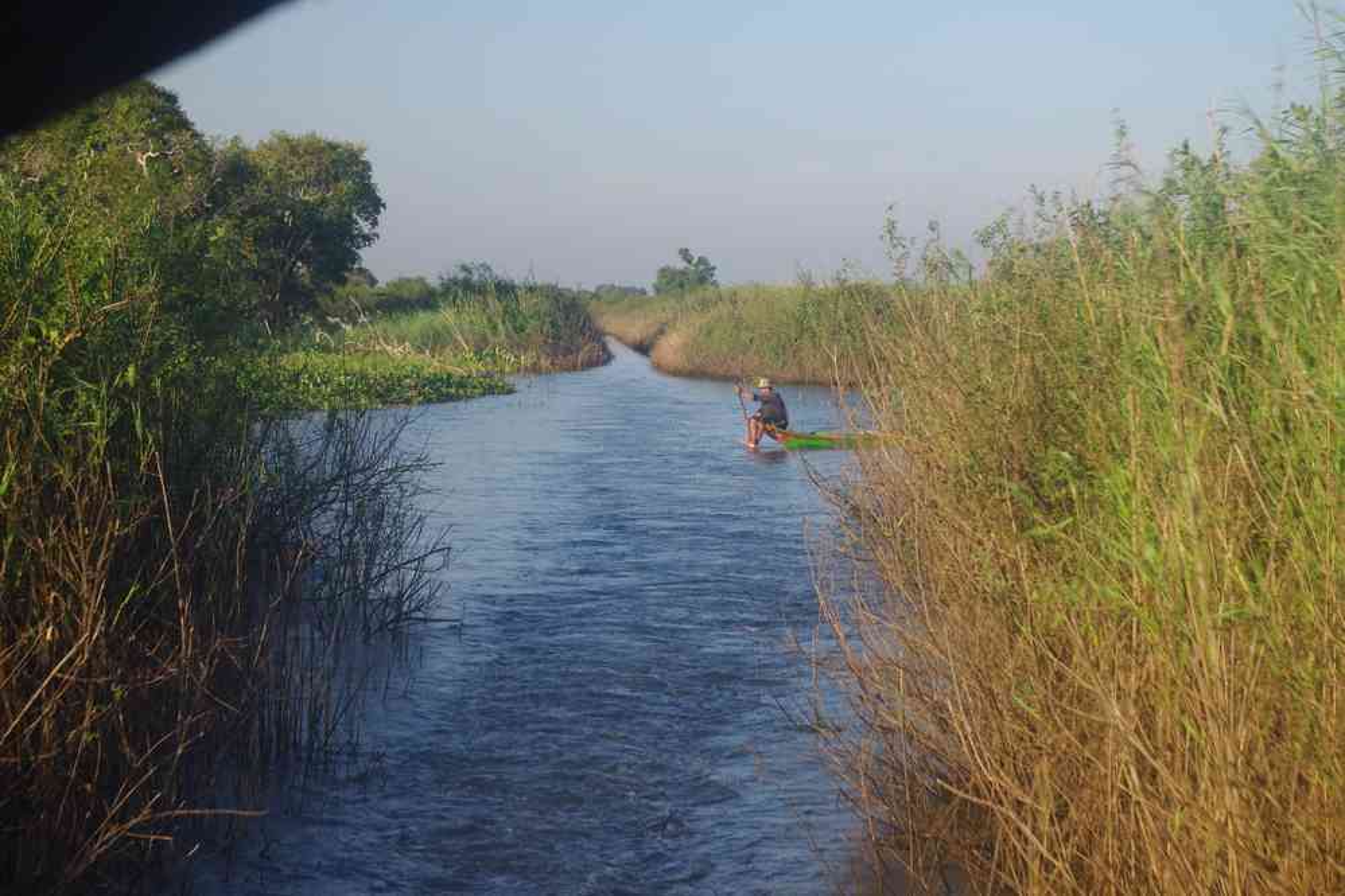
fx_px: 3082
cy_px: 448
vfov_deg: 16.6
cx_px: 672
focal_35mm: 82
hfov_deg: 24.6
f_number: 10
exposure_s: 1/100
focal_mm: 55
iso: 200
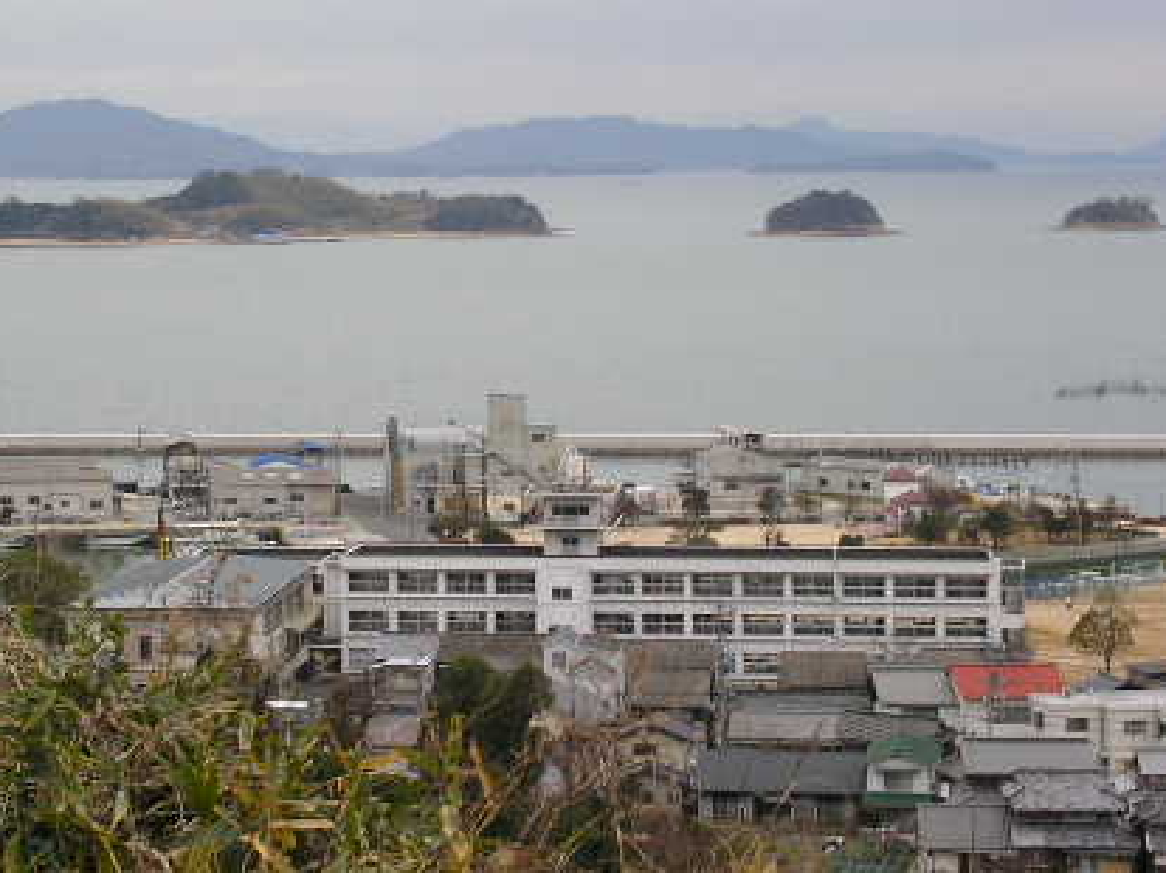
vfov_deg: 12.7
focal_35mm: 116
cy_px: 268
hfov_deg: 16.9
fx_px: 3905
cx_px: 349
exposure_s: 1/45
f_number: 5.6
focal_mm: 15.4
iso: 100
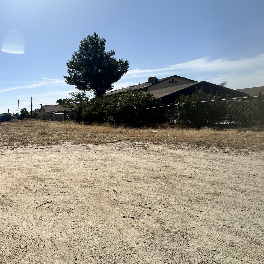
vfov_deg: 62.8
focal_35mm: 25
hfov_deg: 50.9
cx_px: 1
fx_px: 216
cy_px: 144
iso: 40
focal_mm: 2.22
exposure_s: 1/4132
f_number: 2.2
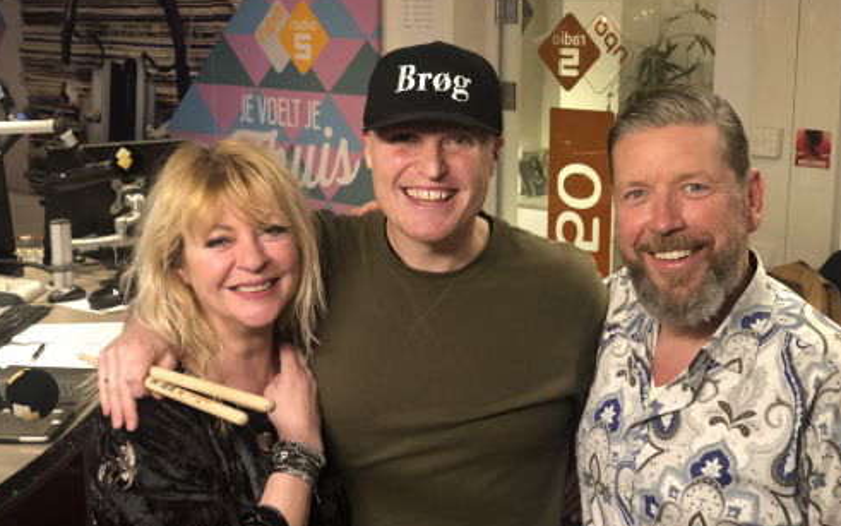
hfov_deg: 36.3
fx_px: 1284
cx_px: 416
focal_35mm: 56
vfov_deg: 23.1
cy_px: 270
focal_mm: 6
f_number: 2.4
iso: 125
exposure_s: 1/25
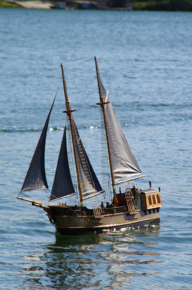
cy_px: 145
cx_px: 96
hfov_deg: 4.6
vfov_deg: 6.9
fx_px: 2411
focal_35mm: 300
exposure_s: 1/250
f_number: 11
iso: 200
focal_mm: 200
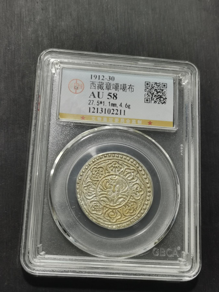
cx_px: 110
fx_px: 447
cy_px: 146
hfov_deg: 27.5
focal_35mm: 53
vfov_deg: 36.2
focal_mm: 5.58
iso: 64
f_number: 1.8
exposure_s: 1/100
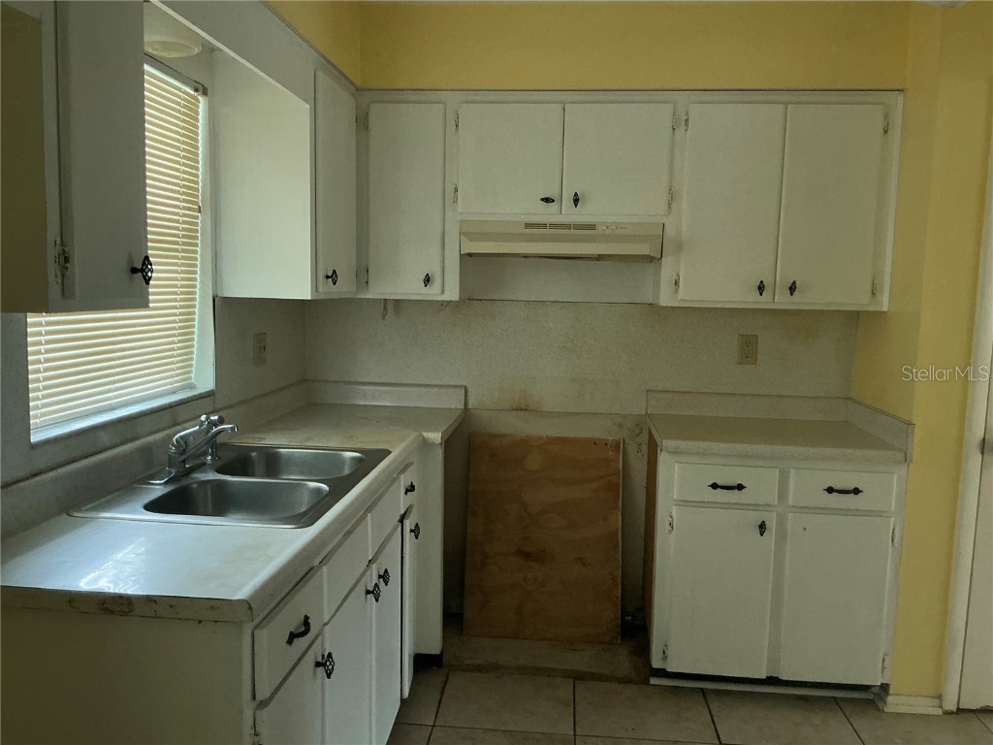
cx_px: 496
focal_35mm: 28
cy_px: 372
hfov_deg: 63.4
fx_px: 803
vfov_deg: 49.7
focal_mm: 3
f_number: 1.8
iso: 80
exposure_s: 1/60
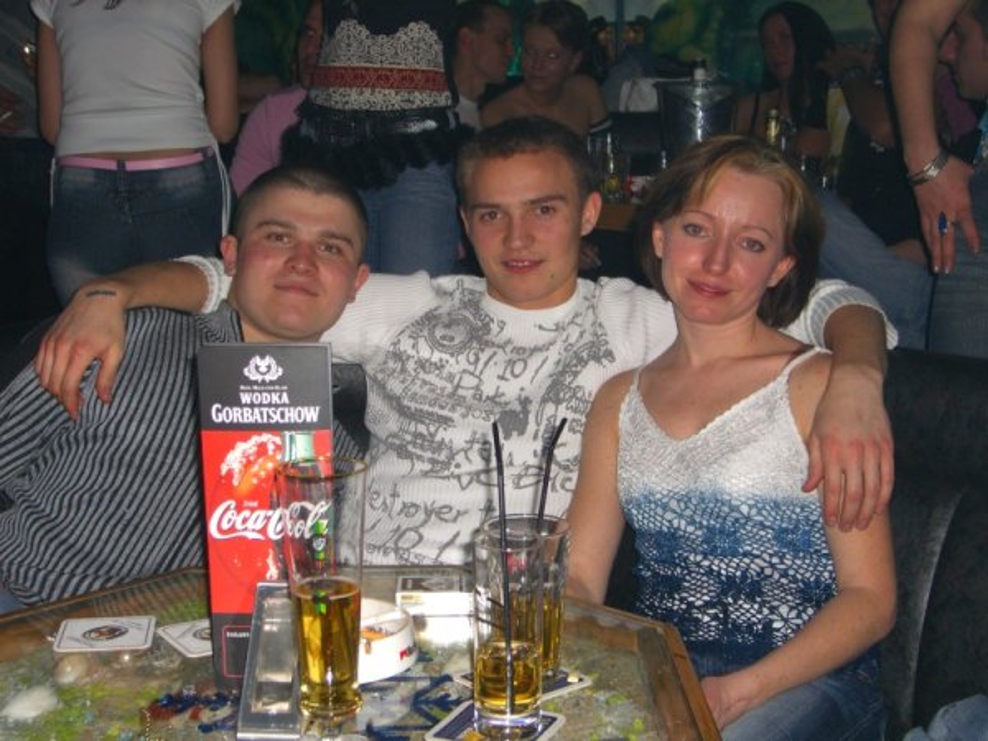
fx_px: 1627
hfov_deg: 33.8
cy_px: 370
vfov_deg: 25.7
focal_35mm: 57
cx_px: 494
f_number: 3.6
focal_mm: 11.8
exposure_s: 1/60
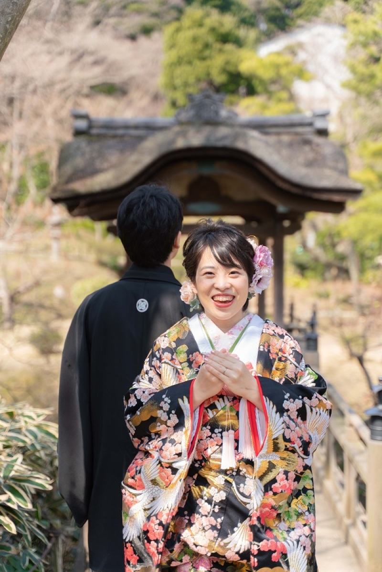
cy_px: 286
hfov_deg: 22.3
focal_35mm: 61
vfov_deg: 32.9
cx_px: 191
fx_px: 970
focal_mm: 61
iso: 160
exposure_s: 1/800
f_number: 2.8
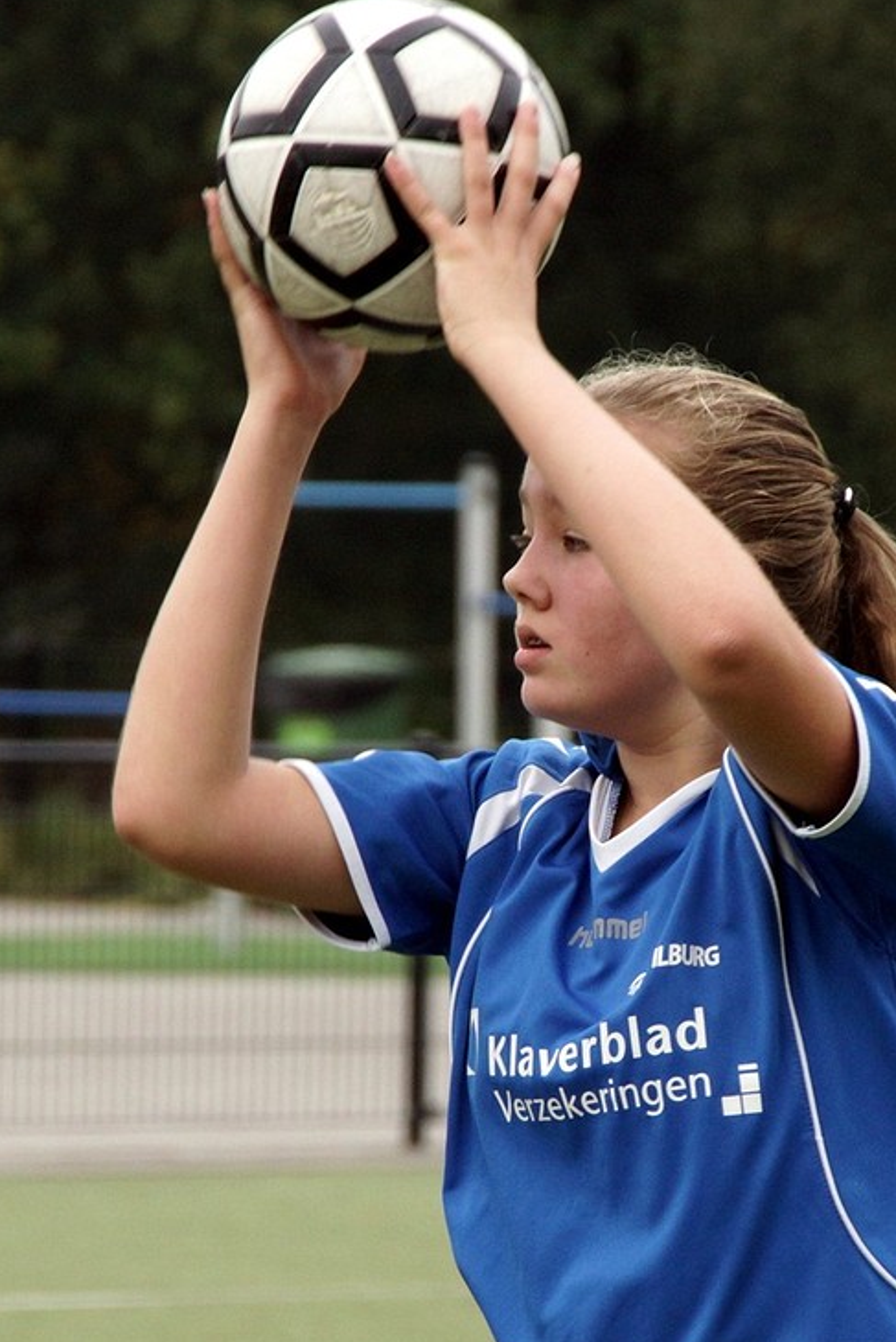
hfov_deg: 4.4
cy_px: 834
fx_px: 11780
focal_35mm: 316
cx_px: 585
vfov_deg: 6.5
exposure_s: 1/320
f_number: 8
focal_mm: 150
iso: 640
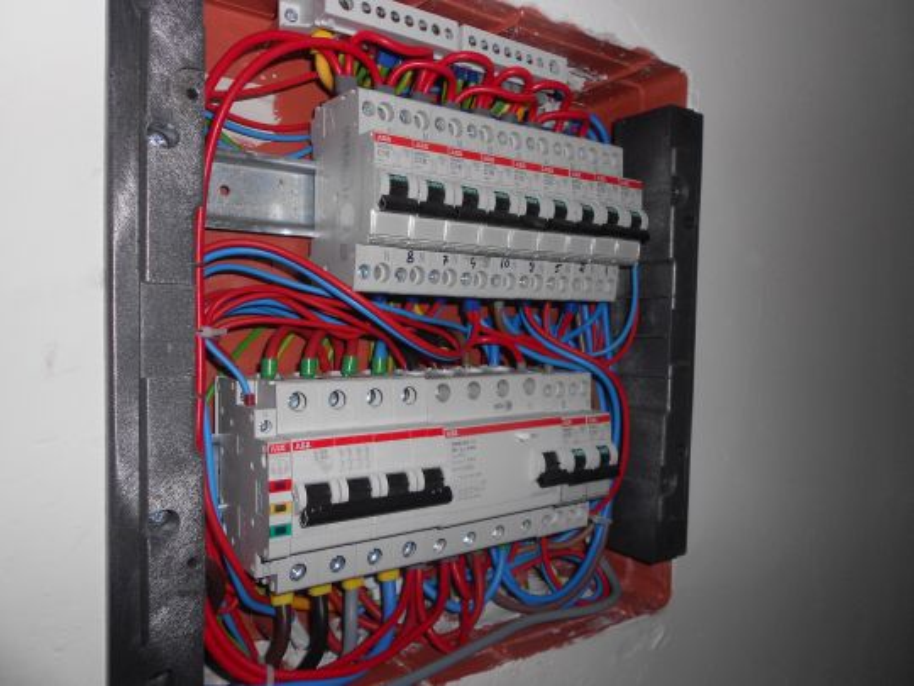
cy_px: 343
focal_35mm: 26
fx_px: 687
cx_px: 457
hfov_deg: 67.3
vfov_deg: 53.1
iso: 100
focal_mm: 4.6
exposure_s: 1/25
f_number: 8
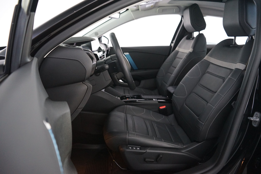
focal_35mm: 36
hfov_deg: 53.1
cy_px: 87
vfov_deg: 36.9
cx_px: 130
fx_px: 261
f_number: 4
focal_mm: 36
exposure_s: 1/13
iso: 4000
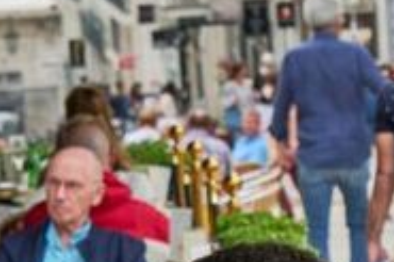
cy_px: 442
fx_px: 5391
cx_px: 577
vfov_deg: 2.8
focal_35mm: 493
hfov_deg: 4.2
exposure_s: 1/400
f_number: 10
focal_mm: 98
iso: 500
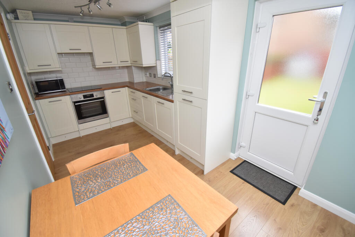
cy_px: 118
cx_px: 178
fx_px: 148
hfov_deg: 100.4
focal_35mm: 15
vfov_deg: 77.3
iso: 500
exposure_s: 1/250
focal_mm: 10
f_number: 4.5
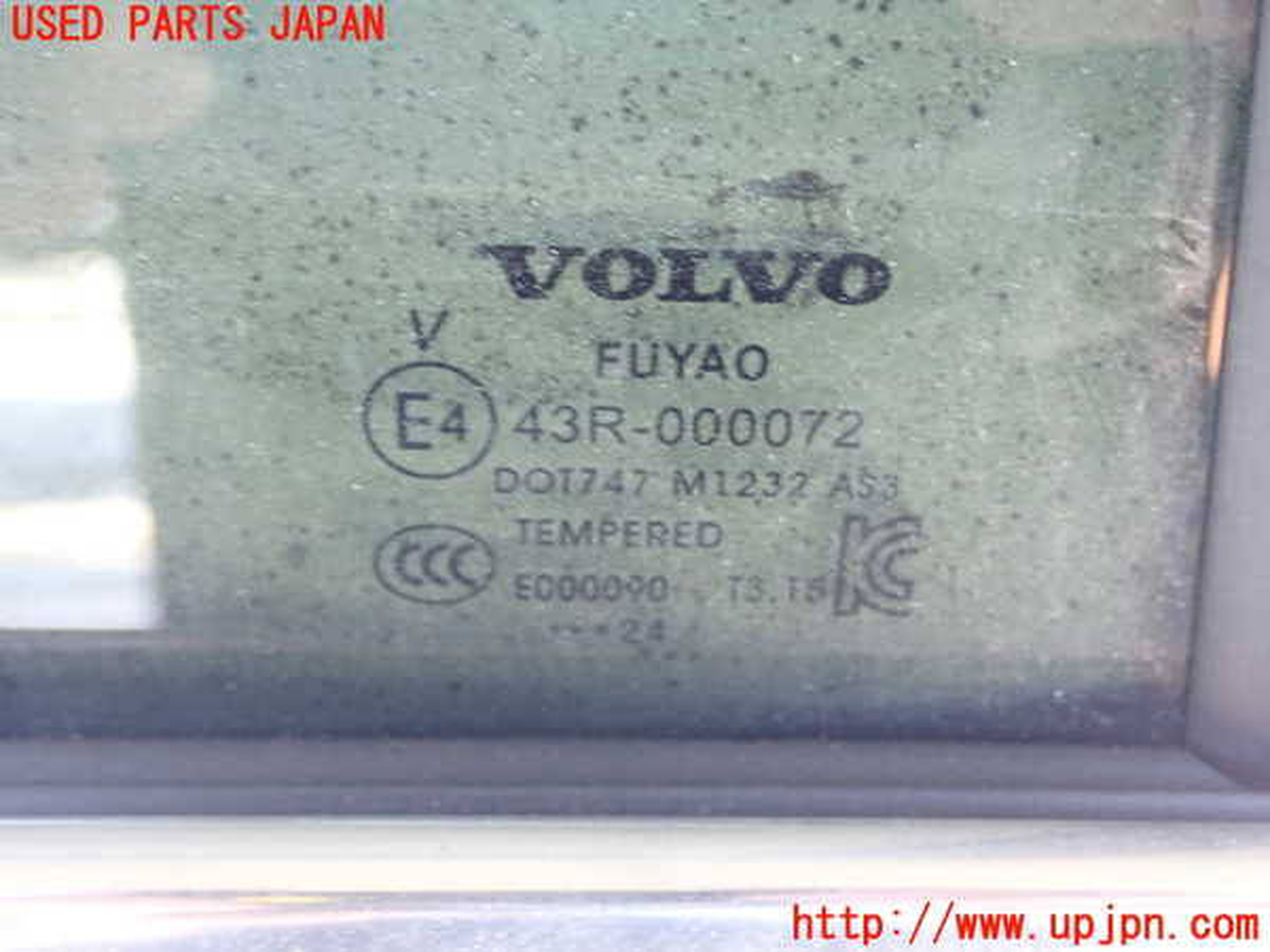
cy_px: 476
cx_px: 635
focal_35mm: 43
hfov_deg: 43.9
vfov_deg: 33.6
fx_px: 1578
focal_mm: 7.86
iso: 800
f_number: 2.9
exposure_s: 1/10
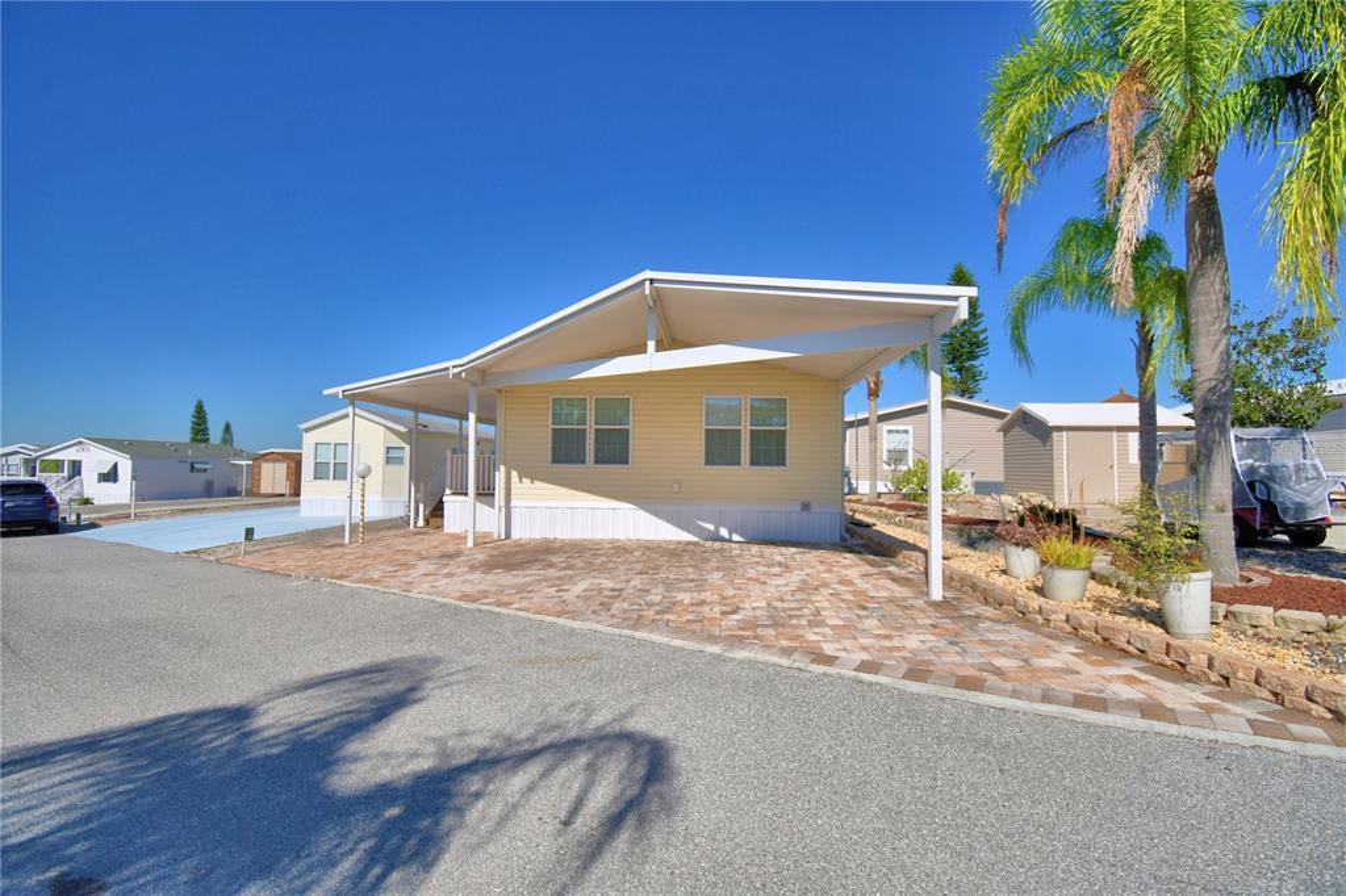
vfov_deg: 77.3
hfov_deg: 100.4
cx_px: 673
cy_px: 448
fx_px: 561
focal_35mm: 15
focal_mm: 10
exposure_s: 1/2500
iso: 100
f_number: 4.5
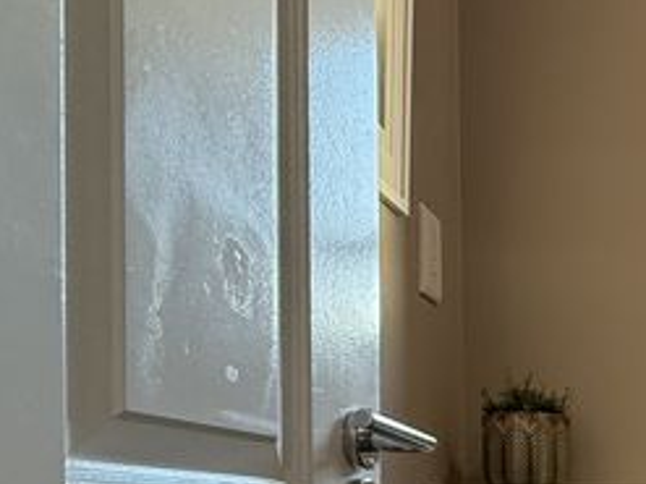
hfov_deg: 24.6
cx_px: 1002
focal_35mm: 58
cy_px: 534
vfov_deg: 23.6
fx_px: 1082
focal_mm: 2.22
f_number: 2.2
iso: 250
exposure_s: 1/99
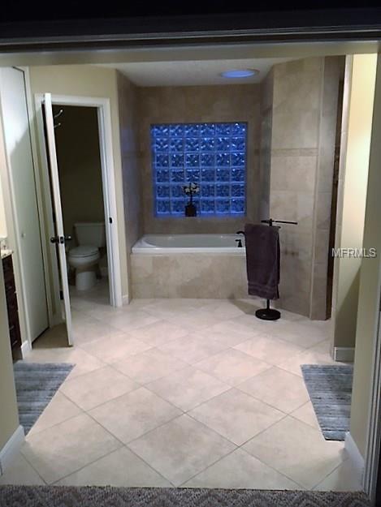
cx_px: 190
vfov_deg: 61.7
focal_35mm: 29
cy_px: 254
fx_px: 425
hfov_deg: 48.2
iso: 200
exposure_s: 1/20
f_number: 2.2
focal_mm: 4.15
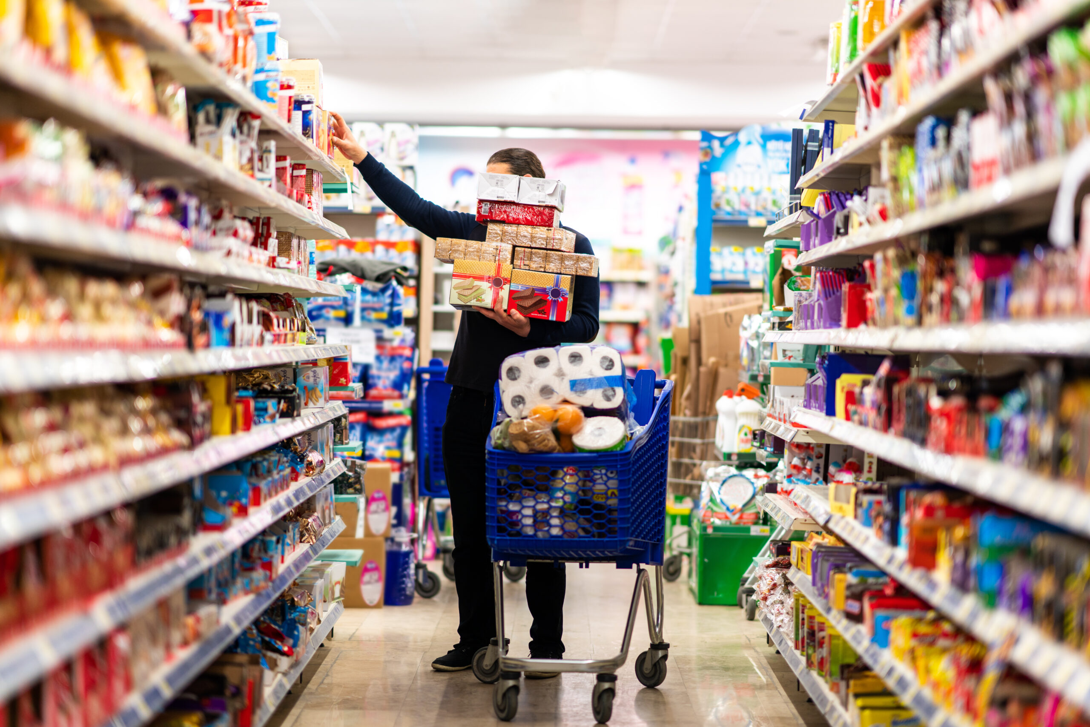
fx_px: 2574
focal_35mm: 85
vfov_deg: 16.1
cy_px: 364
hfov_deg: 23.9
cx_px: 545
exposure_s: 1/200
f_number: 1.4
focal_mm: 85
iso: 160
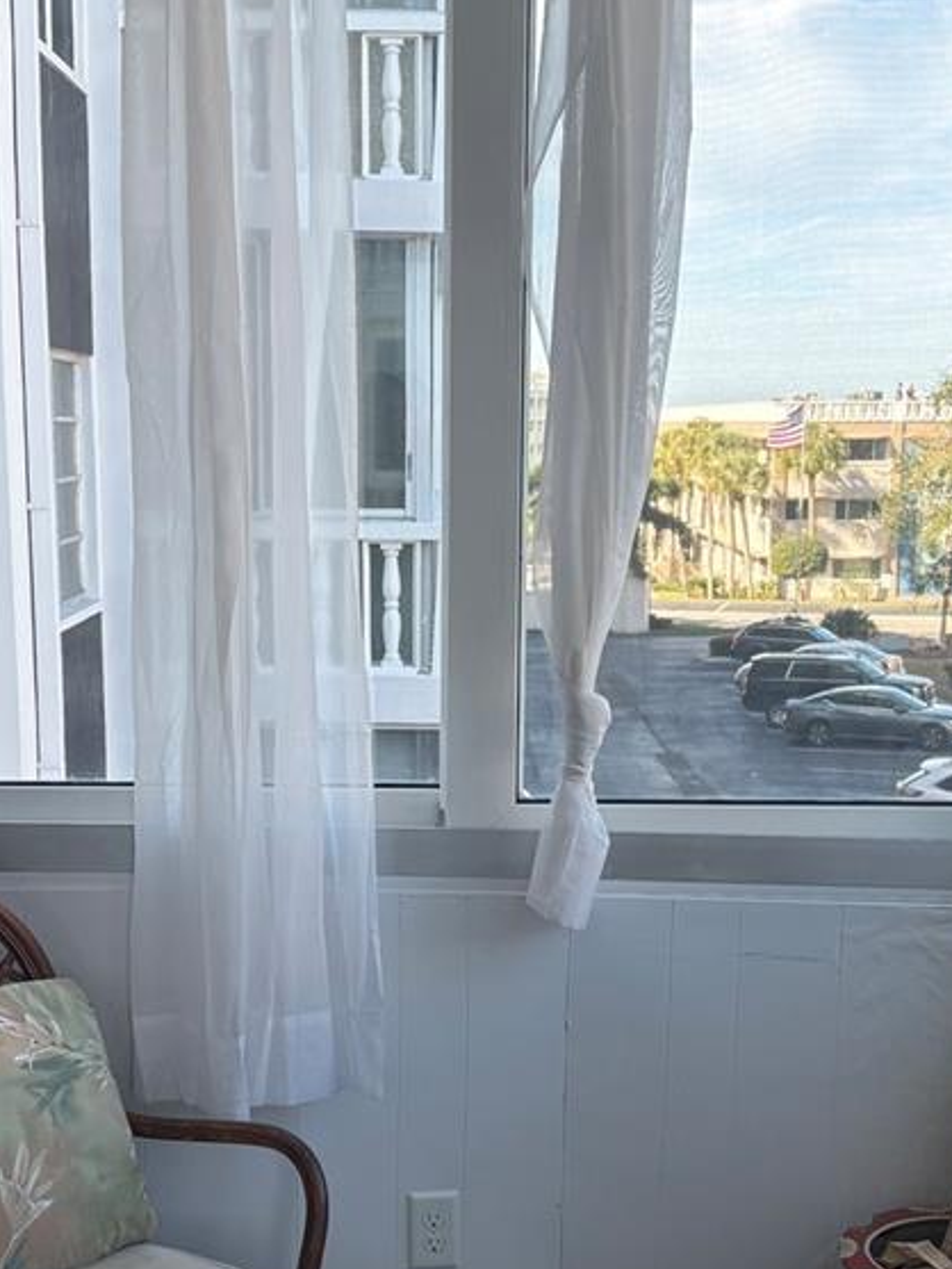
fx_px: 2053
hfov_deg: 26.1
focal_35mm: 56
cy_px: 729
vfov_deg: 34.3
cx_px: 440
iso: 50
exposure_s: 1/366
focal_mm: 5.96
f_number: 1.6
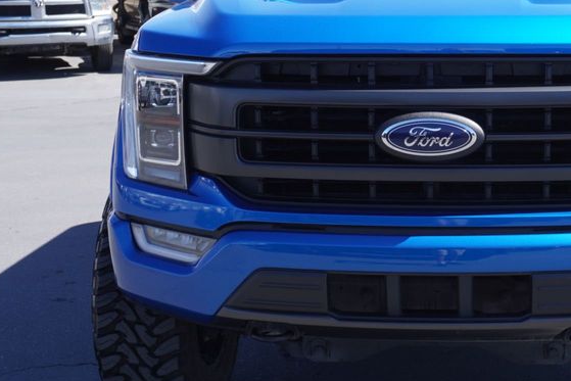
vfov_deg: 20.6
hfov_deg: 30.1
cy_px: 152
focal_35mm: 66
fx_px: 1047
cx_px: 417
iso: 100
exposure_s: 1/160
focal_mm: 24
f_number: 6.3
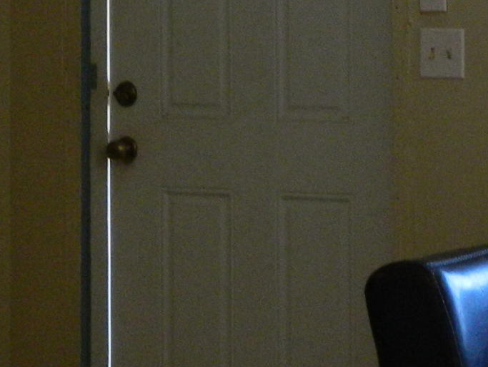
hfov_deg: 11.0
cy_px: -64
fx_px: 2539
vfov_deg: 8.2
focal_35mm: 180
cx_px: 346
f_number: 3.5
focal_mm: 7.3
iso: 280
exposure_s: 1/40
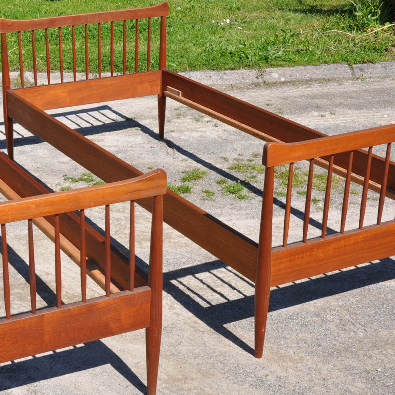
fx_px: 891
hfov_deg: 24.6
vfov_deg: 25.0
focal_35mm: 69
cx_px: 83
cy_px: 232
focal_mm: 28
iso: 250
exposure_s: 1/200
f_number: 14
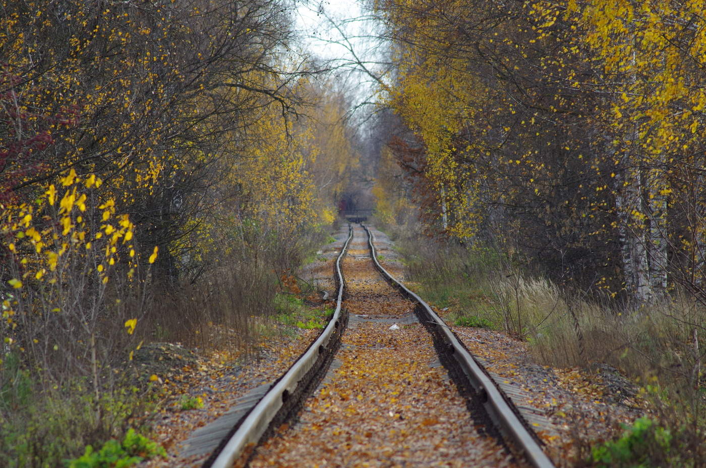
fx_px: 6458
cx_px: 353
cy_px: 234
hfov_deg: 6.3
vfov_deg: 4.1
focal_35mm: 330
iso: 400
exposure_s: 1/250
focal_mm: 220
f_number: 7.1
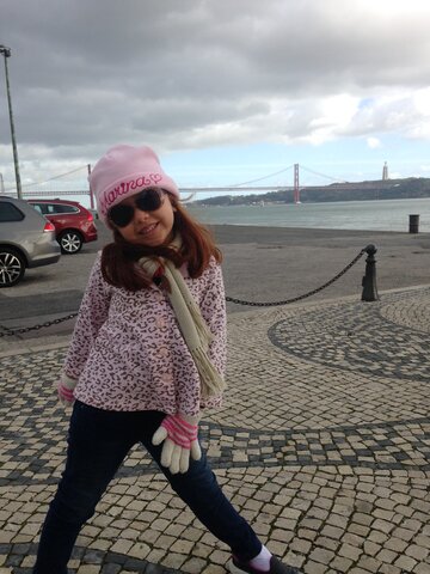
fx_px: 547
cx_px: 215
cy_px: 287
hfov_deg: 42.9
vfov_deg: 55.4
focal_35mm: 33
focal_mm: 4.12
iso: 50
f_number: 2.4
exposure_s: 1/713
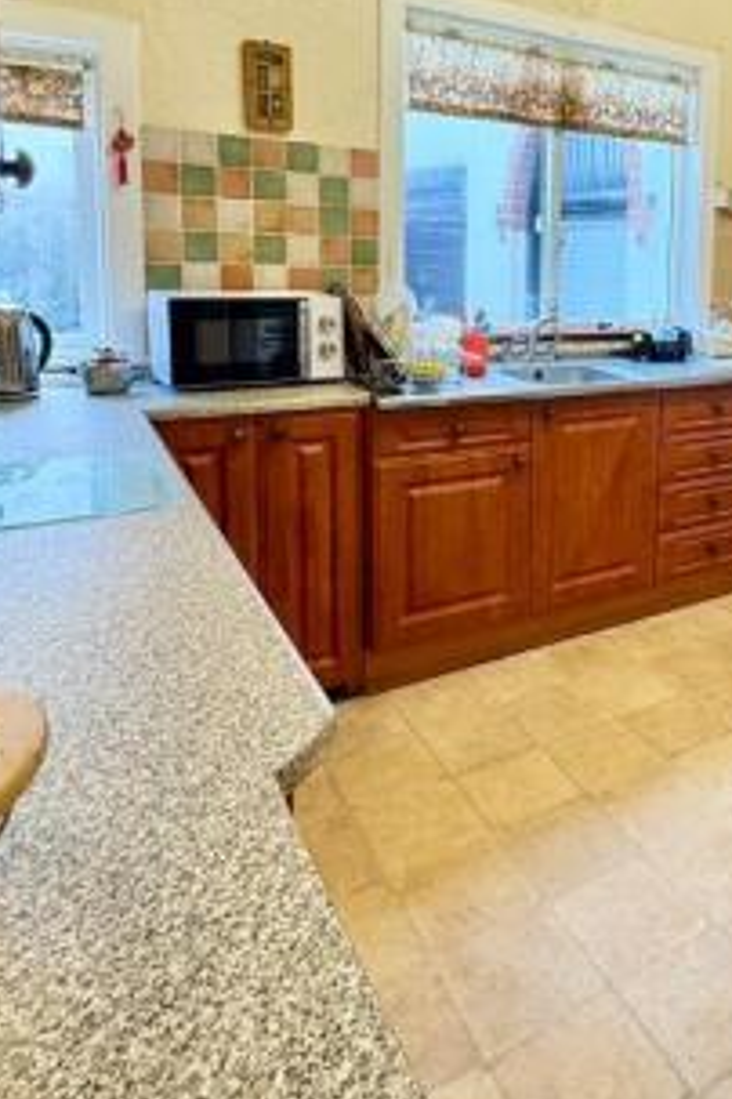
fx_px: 854
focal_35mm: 28
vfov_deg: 63.8
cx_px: 683
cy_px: 365
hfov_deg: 41.9
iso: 100
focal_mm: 2.22
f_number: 2.2
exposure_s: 1/100
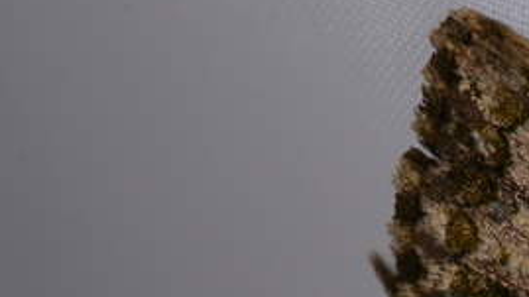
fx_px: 5503
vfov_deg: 3.1
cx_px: 651
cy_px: 504
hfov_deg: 5.5
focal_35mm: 393
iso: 100
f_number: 22
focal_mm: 85
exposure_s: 1/60
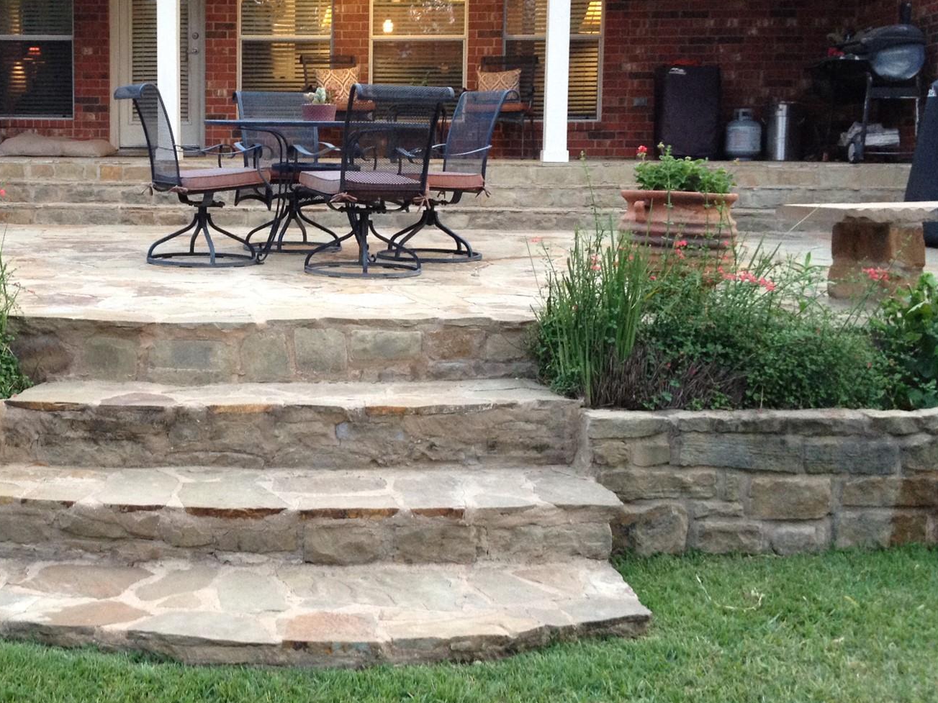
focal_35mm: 55
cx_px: 290
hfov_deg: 34.5
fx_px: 1490
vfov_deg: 26.5
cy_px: 259
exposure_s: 1/20
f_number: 2.4
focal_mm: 4.28
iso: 160
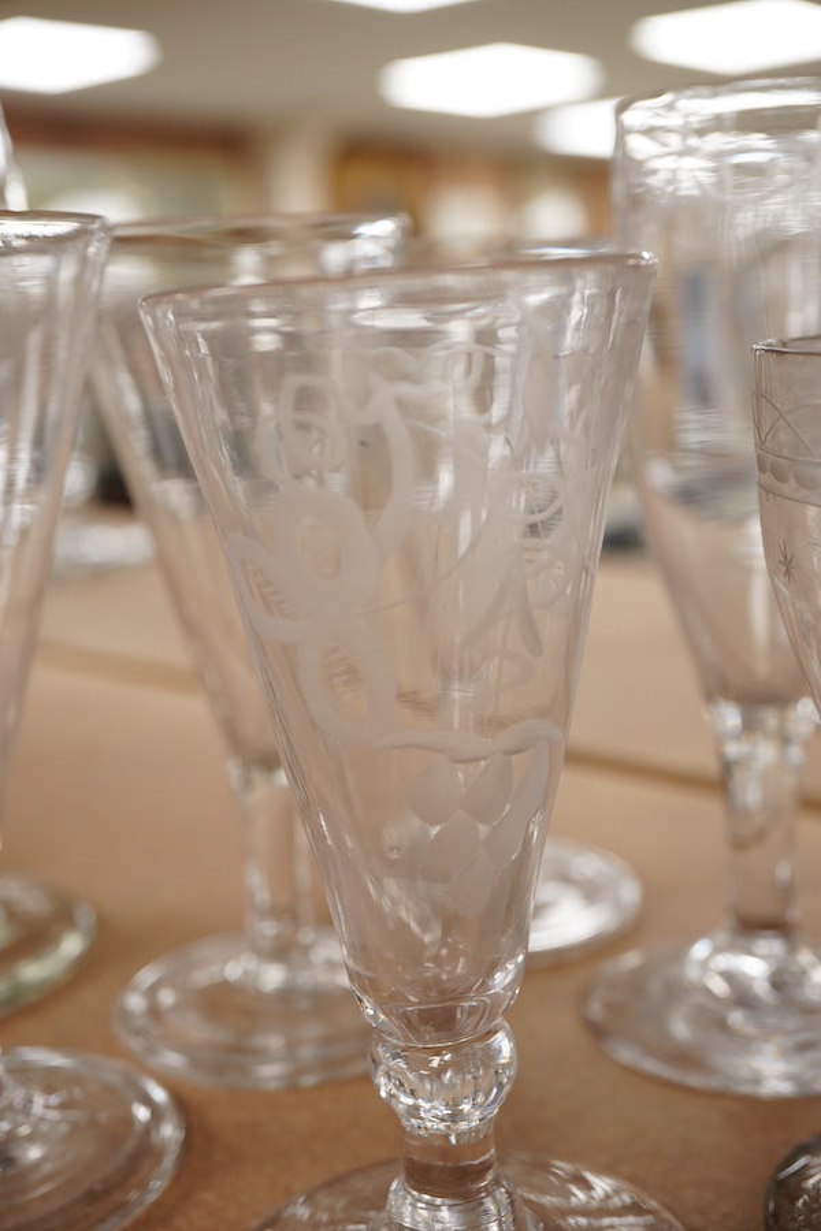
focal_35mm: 45
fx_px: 1539
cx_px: 410
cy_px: 616
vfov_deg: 43.6
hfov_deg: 29.9
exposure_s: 1/125
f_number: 8
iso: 1250
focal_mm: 30
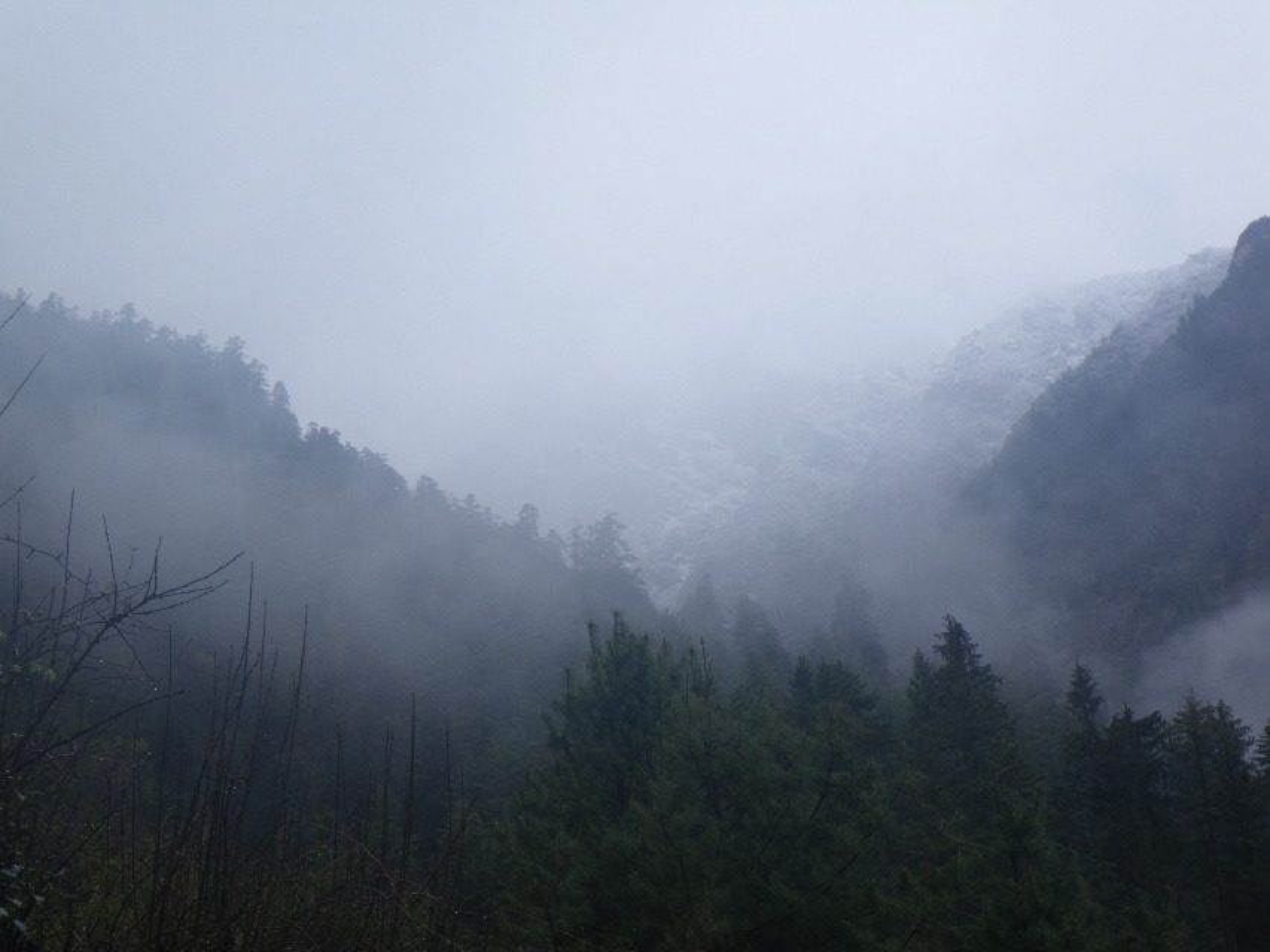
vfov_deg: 28.6
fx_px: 1871
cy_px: 476
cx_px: 635
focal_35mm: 51
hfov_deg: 37.5
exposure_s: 1/200
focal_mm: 9.1
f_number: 5.3
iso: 50
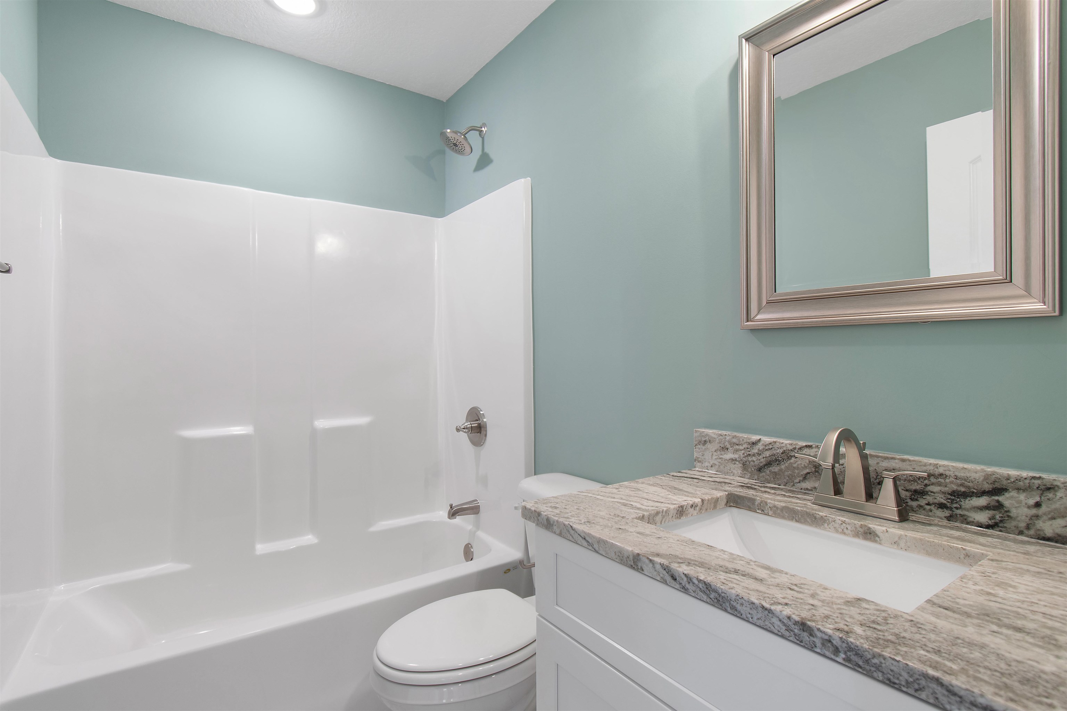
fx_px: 504
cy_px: 356
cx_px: 534
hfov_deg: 93.3
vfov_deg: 70.4
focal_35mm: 17
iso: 100
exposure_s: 1/10
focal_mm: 11.5
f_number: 4.8
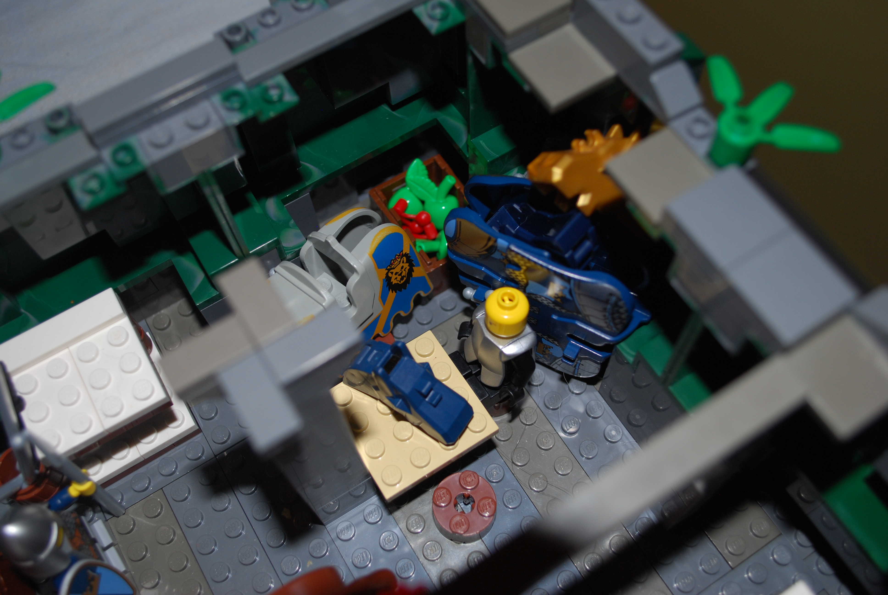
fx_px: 889
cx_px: 444
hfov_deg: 53.1
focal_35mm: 36
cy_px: 298
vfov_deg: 37.0
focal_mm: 24
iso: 200
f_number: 4.2
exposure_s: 1/60
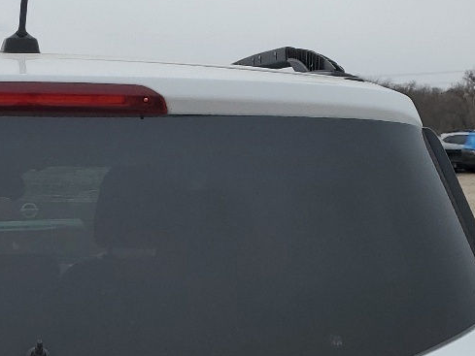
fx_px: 1167
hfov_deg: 22.3
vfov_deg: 16.4
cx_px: 27
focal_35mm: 85
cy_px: 467
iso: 50
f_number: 1.5
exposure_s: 1/1667
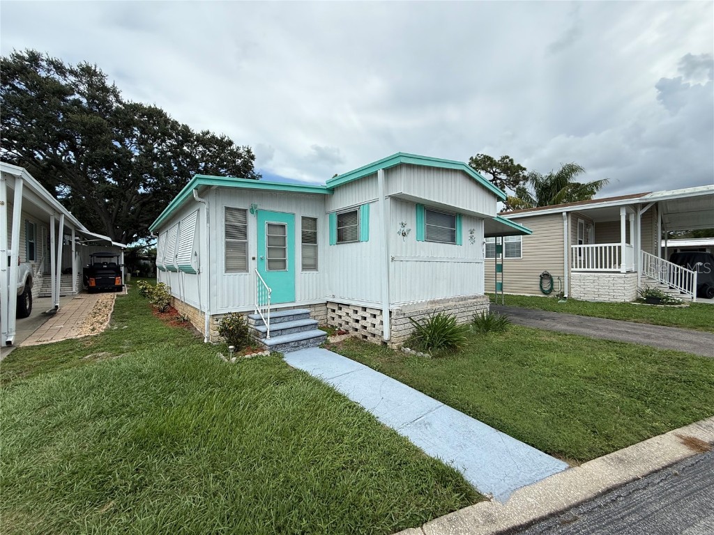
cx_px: 357
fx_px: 289
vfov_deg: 85.7
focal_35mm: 14
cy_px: 268
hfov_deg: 102.1
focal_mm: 2.22
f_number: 2.2
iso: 50
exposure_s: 1/2024
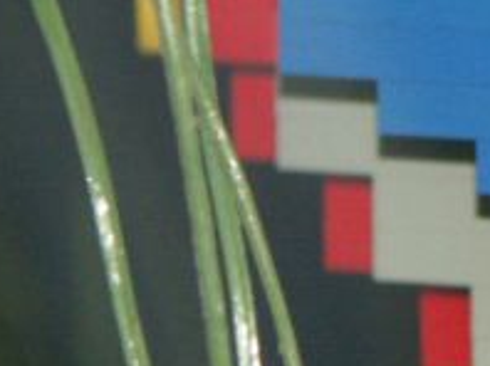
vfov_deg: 2.2
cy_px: -42
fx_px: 9374
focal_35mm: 663
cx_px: 990
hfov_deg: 3.0
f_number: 3.2
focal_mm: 32.76
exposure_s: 1/125
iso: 200
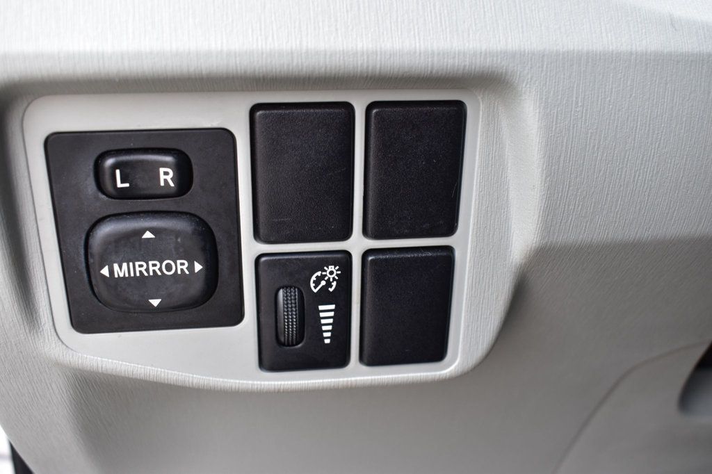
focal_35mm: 39
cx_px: 356
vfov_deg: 34.2
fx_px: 771
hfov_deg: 49.6
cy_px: 237
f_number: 6.3
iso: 400
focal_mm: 26
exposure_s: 1/20
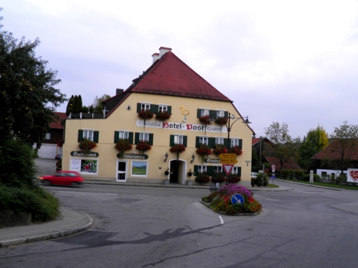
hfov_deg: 52.6
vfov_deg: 40.7
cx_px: 179
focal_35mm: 35
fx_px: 362
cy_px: 134
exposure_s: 1/13
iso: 100
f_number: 3.1
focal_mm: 6.3
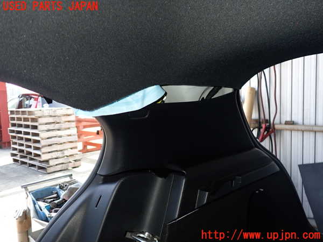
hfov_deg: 60.0
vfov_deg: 46.8
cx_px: 162
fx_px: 280
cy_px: 121
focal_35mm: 30
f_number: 6.3
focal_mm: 5.4
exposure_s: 1/30
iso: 250
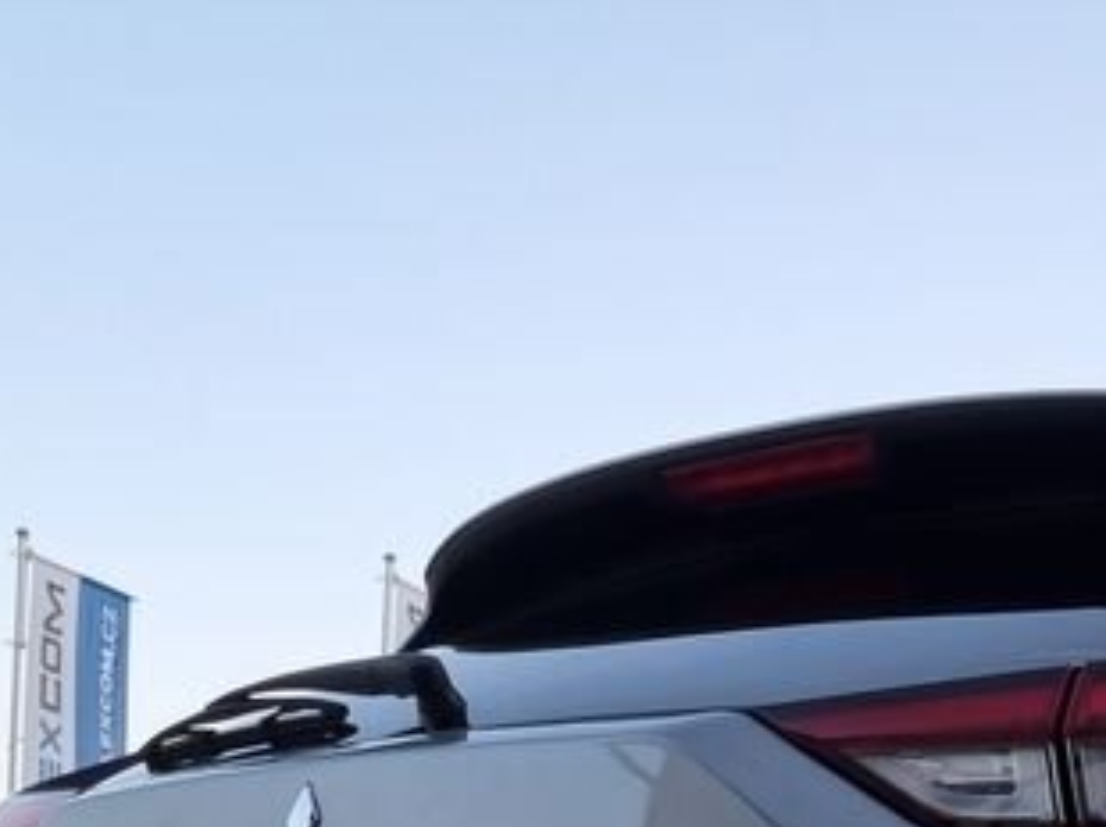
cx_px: 1238
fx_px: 2746
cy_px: 1248
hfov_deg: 21.5
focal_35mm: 86
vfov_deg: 15.7
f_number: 1.8
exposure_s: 1/104
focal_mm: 5.4
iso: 50
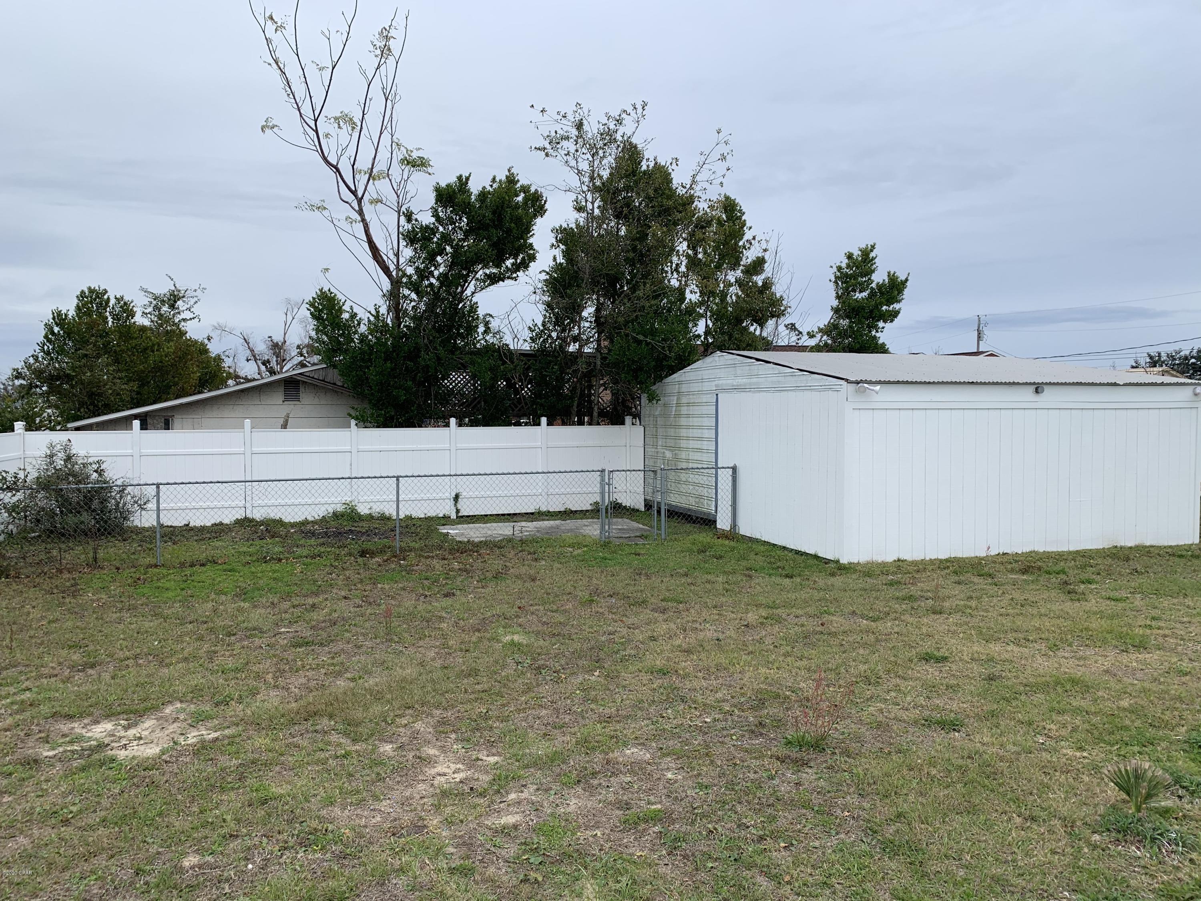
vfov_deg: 53.1
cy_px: 450
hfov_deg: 67.3
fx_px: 902
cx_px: 600
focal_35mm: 26
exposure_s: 1/1490
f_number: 1.8
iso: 25
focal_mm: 4.25
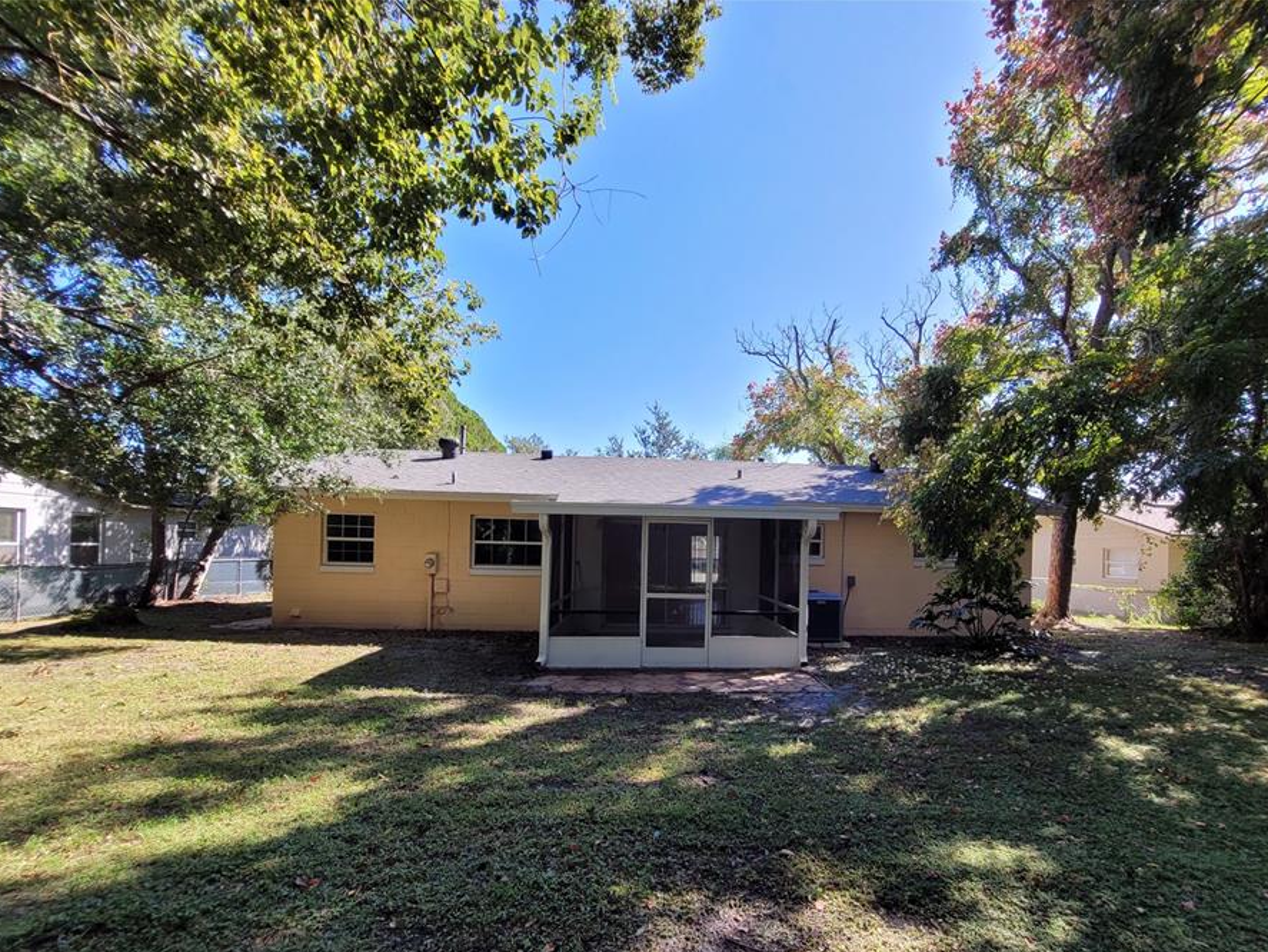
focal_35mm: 15
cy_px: 547
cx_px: 676
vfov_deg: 81.2
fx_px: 550
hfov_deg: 98.0
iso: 40
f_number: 2.2
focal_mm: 1.74
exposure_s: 1/360
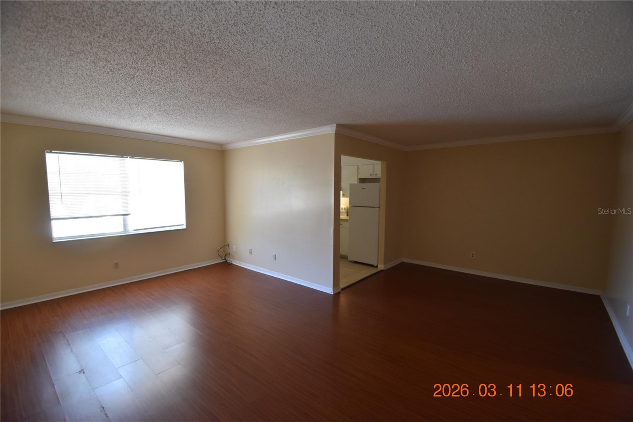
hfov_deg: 100.4
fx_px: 264
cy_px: 211
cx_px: 316
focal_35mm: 15
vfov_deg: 77.3
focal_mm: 10
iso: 800
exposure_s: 1/125
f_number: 3.5
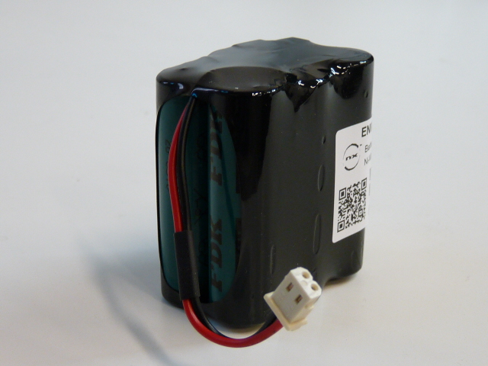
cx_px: 244
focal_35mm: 65
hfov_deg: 29.8
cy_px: 183
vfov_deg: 22.6
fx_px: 916
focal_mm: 6.5
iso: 160
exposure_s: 1/30
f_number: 3
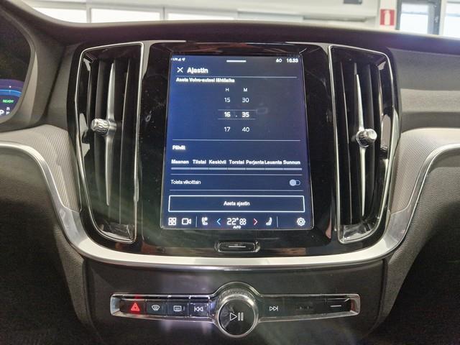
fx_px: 306
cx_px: 230
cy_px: 172
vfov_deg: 58.9
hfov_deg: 73.9
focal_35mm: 23
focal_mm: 5.4
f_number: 1.8
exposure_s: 1/100
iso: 1000
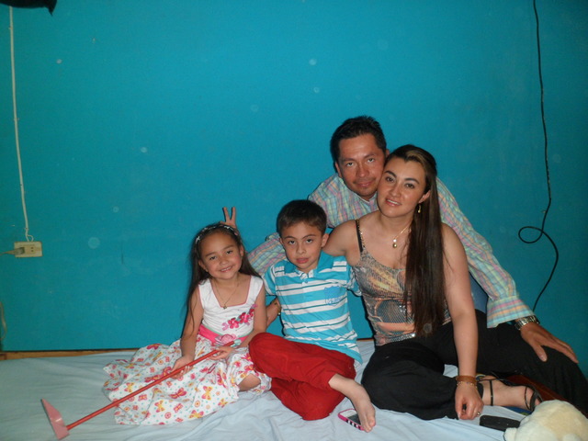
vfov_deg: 53.1
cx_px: 294
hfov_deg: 67.3
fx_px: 442
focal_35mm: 26
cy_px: 220
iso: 120
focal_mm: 4.9
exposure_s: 1/45
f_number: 3.3
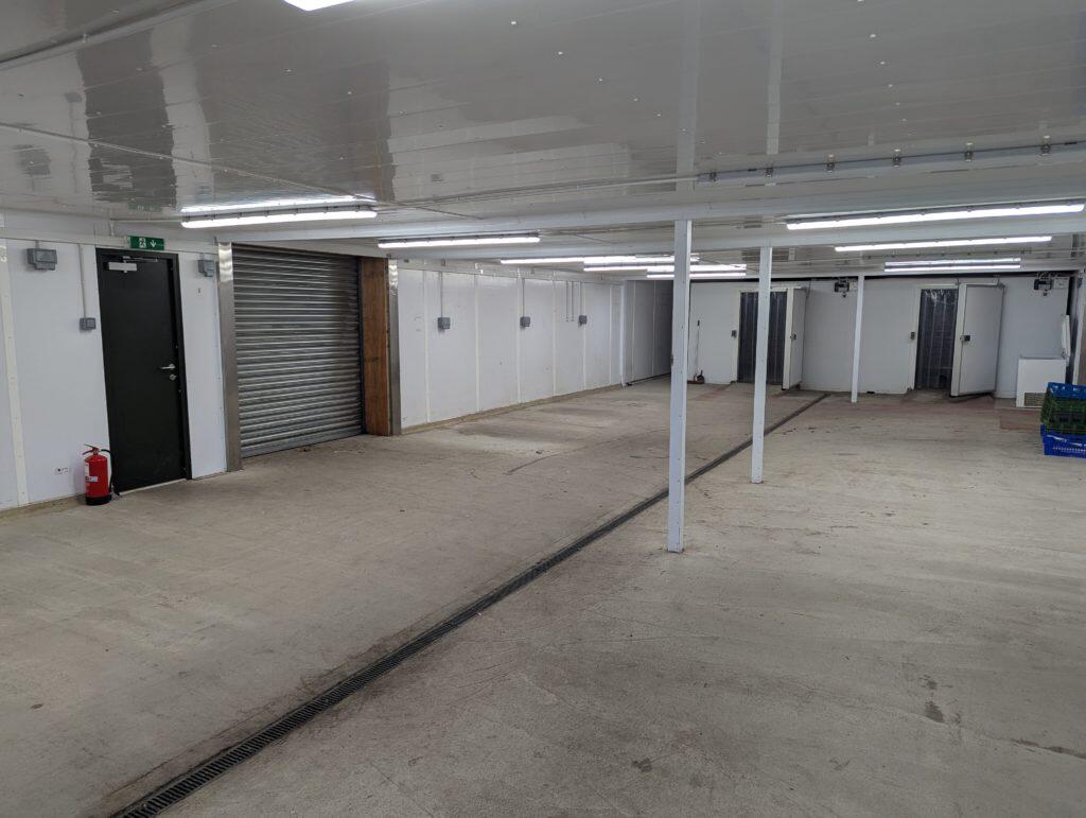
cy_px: 409
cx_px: 543
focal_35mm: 24
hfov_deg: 71.5
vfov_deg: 56.9
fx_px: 754
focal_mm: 6.81
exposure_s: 1/100
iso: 35
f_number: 1.85
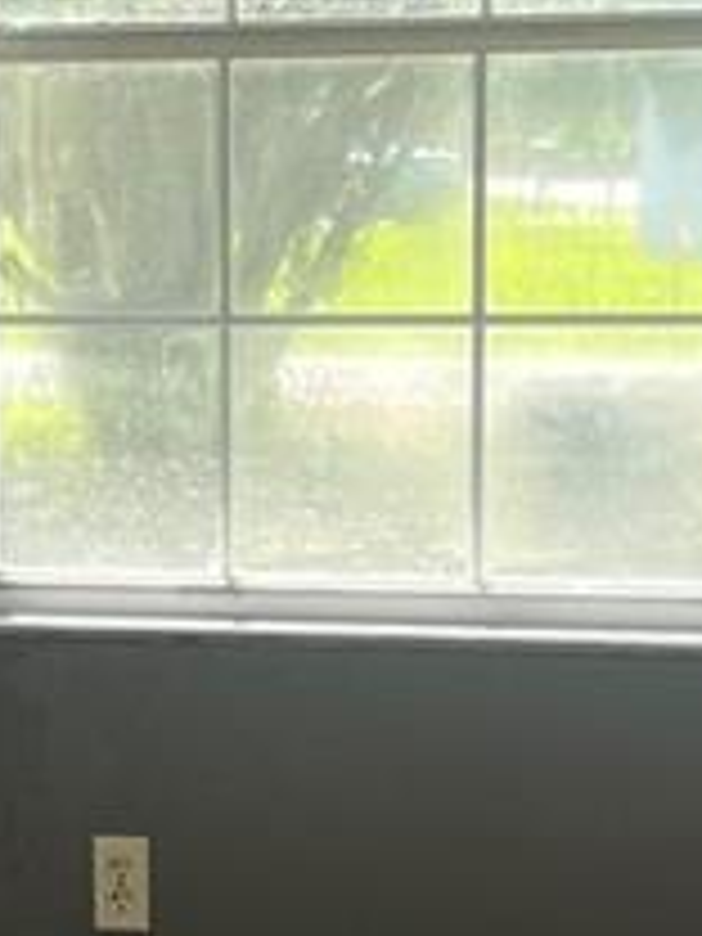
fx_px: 4056
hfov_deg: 9.8
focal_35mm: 150
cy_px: 585
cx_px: -9
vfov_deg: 13.2
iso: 40
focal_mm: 5.1
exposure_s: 1/122
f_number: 1.6
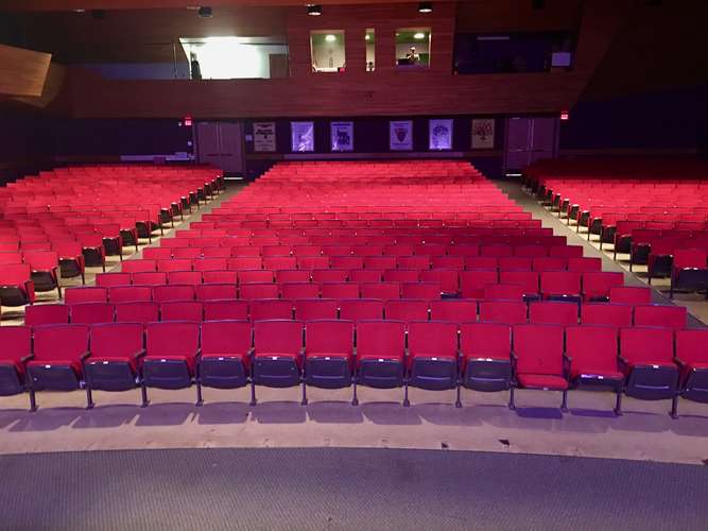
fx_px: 593
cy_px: 266
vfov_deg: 48.2
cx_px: 354
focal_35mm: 29
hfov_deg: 61.7
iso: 125
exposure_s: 1/4
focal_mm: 4.15
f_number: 2.2
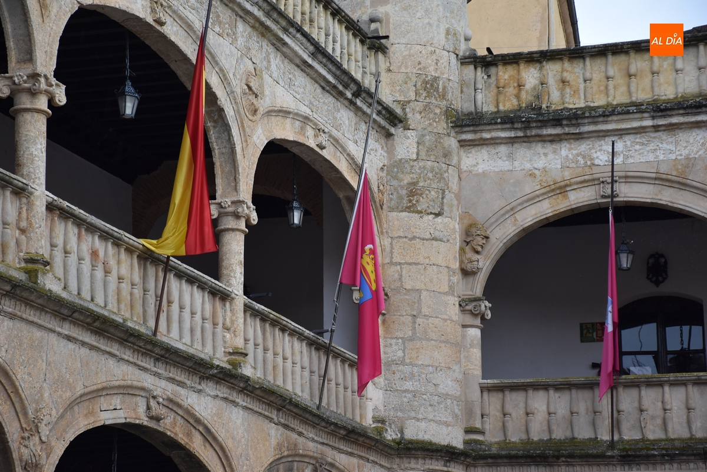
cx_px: 354
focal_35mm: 120
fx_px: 2358
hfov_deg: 17.0
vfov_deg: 11.4
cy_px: 236
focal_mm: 80
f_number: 5.3
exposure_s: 1/125
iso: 400
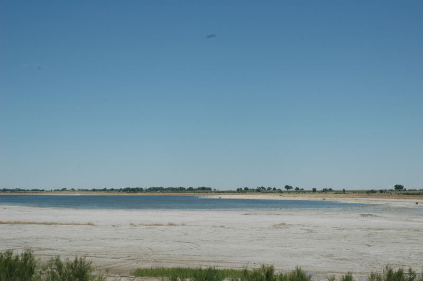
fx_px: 669
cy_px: 140
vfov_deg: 23.7
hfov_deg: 35.1
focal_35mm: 57
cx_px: 212
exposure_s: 1/640
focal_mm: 38
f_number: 13
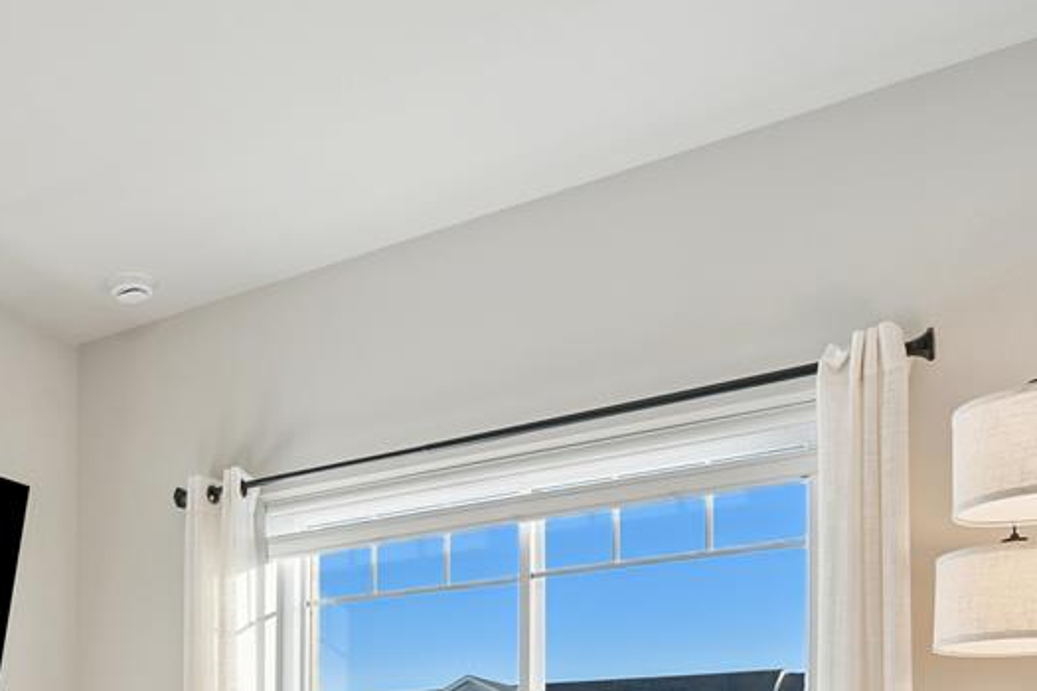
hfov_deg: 45.3
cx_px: 120
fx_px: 1123
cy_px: 822
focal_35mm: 39
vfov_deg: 29.5
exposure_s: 1/500
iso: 800
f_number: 8
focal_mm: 16
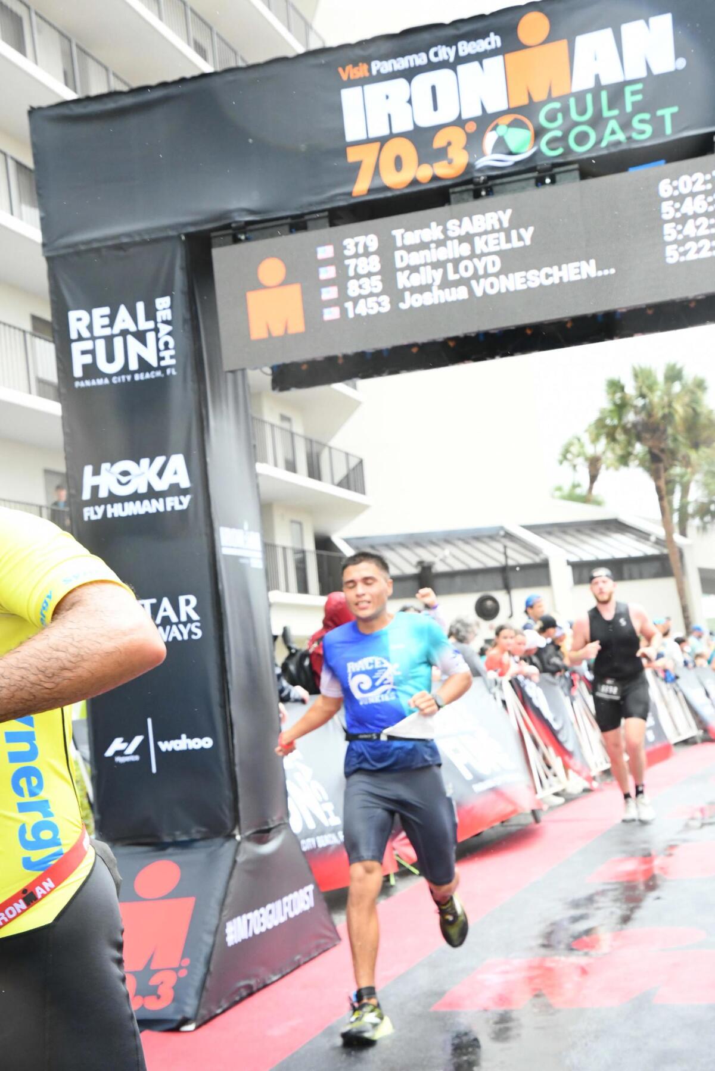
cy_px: 536
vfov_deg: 35.0
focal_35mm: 57
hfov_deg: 23.8
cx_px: 358
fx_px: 1697
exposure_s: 1/800
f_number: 6.3
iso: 2500
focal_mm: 38
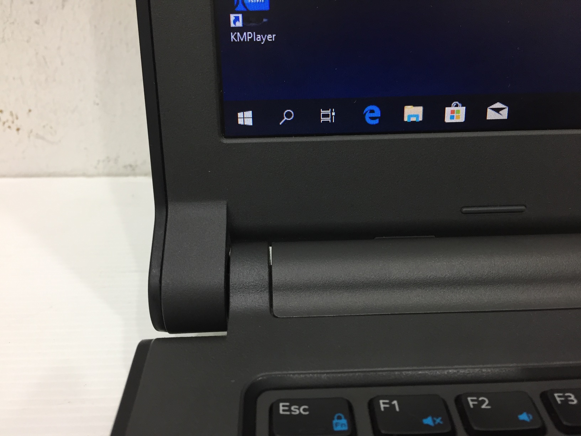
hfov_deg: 61.7
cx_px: 290
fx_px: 487
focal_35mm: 29
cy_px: 218
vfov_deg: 48.2
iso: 100
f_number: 2.2
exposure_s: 1/33
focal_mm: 4.15
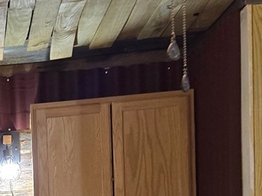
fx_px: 931
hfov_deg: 14.7
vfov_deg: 11.4
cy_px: 314
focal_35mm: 123
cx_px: -149
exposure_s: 1/60
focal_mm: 5.4
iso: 640
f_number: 1.8
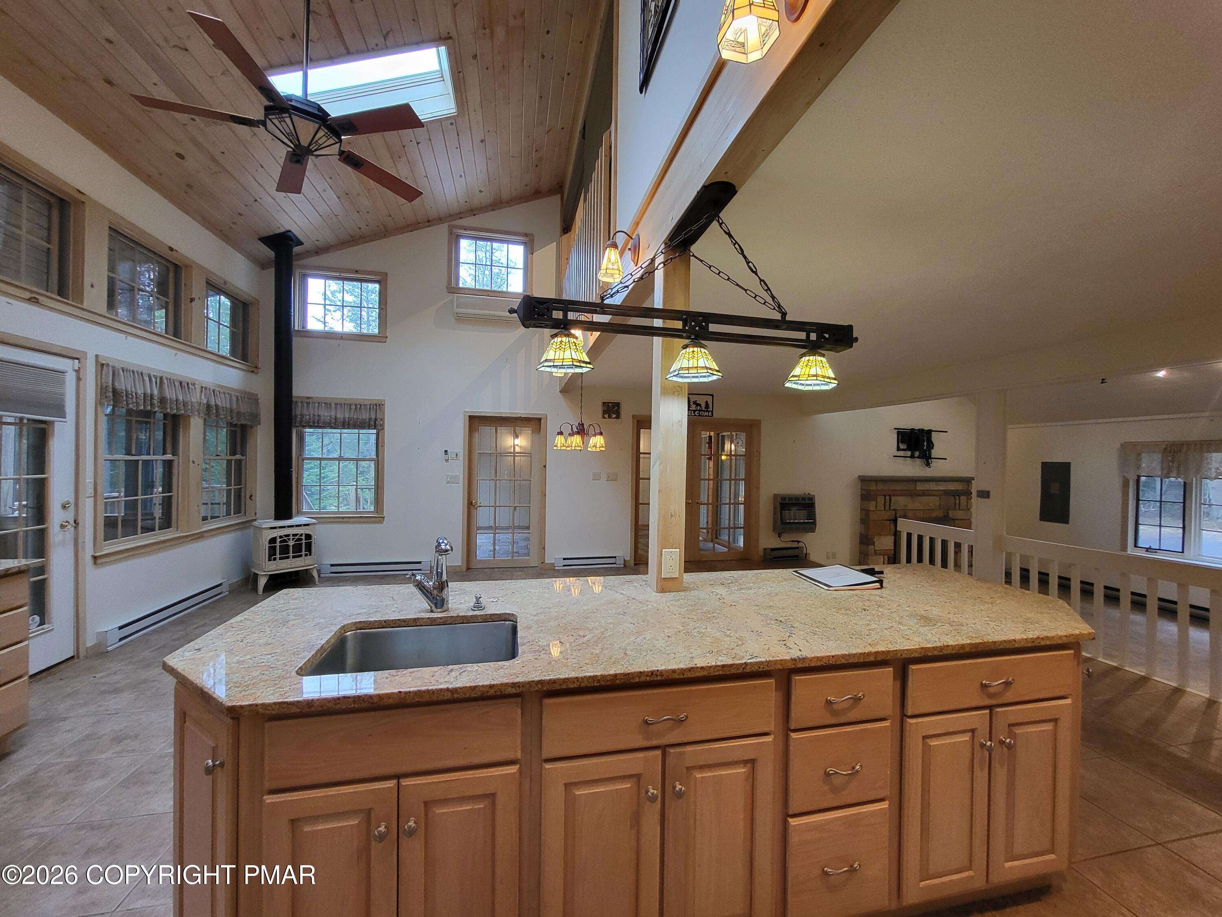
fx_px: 459
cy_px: 458
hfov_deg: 106.2
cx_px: 611
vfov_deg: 89.9
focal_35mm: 13
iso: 250
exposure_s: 1/60
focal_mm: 1.74
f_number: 2.2
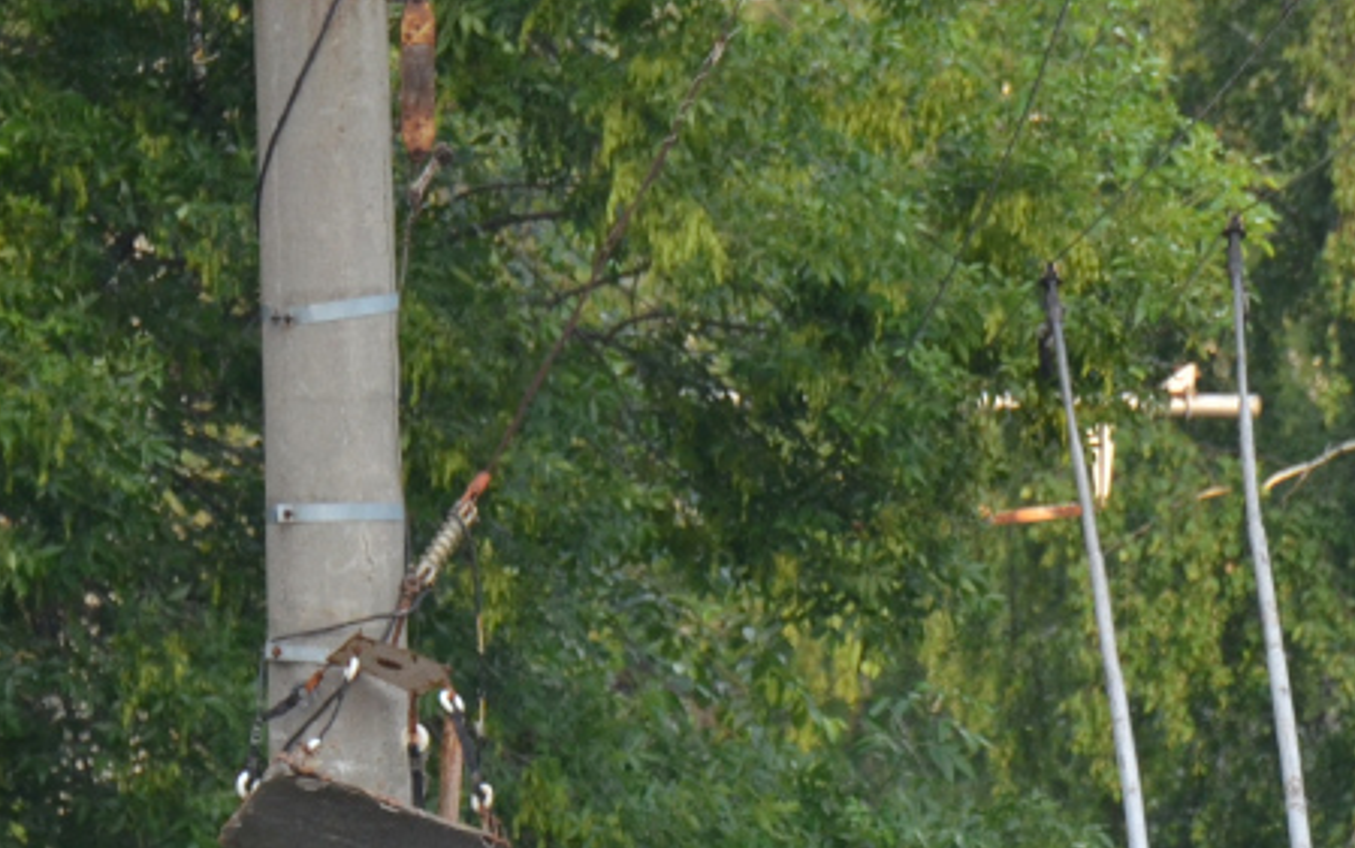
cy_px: 1236
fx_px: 24456
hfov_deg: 3.2
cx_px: 1479
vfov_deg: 2.0
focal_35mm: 662
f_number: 6
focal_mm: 150
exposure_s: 1/500
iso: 640
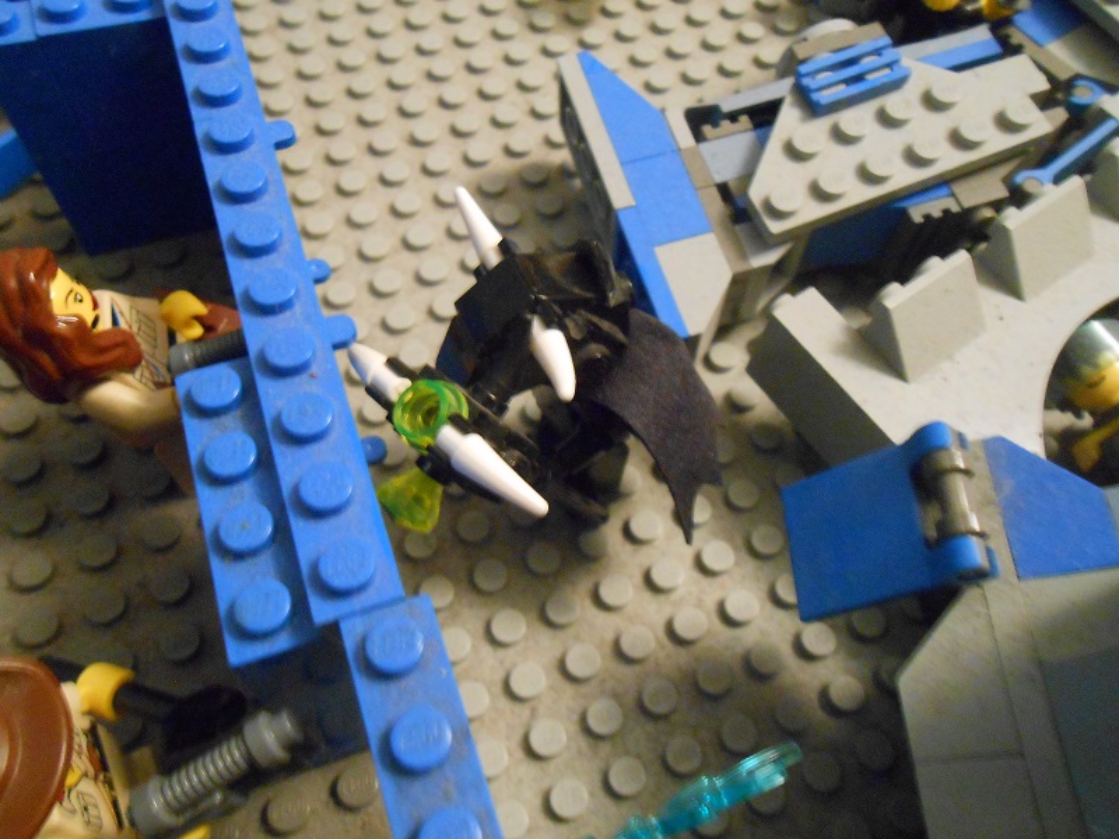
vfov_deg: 46.8
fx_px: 970
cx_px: 560
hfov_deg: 60.0
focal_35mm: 30
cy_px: 420
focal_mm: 5.3
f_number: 3.8
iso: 800
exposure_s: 1/2
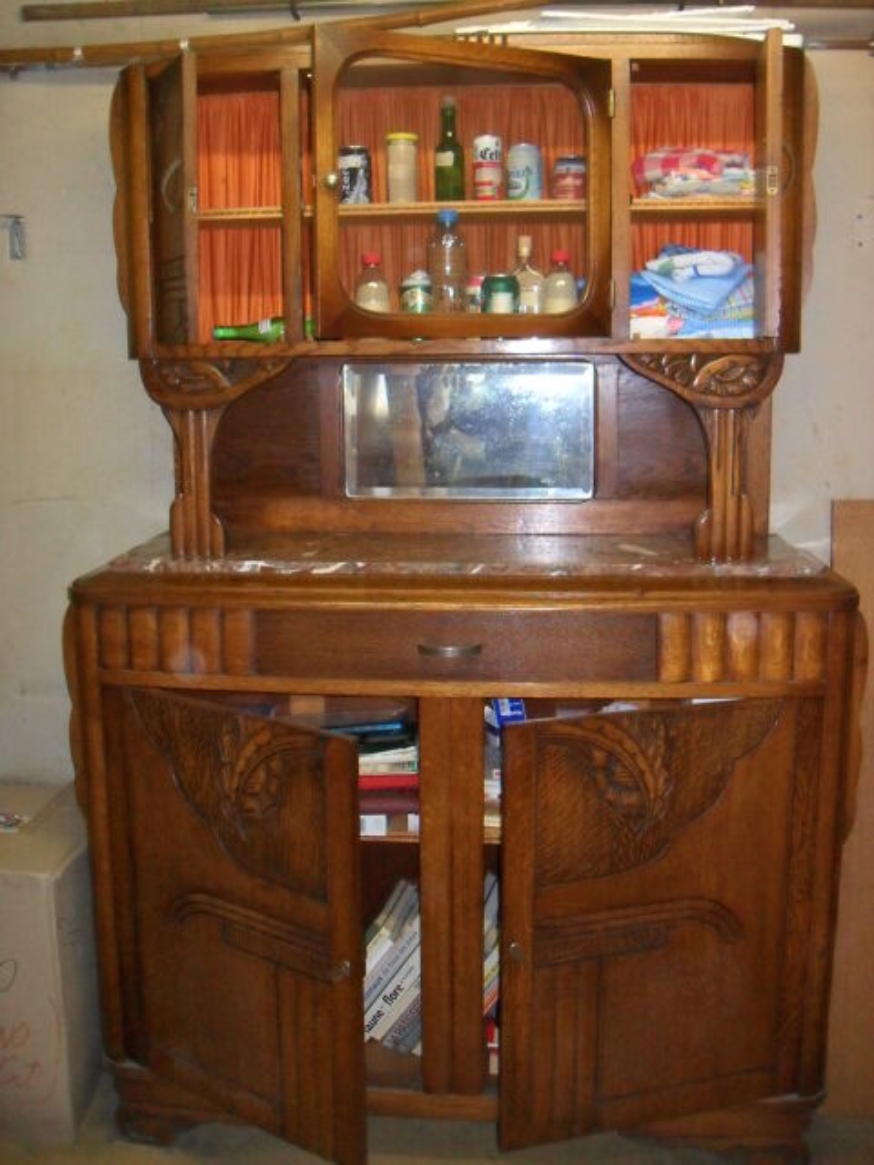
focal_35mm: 35
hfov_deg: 40.7
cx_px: 437
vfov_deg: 52.6
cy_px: 582
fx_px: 1178
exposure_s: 1/45
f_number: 2.8
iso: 400
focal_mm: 6.2
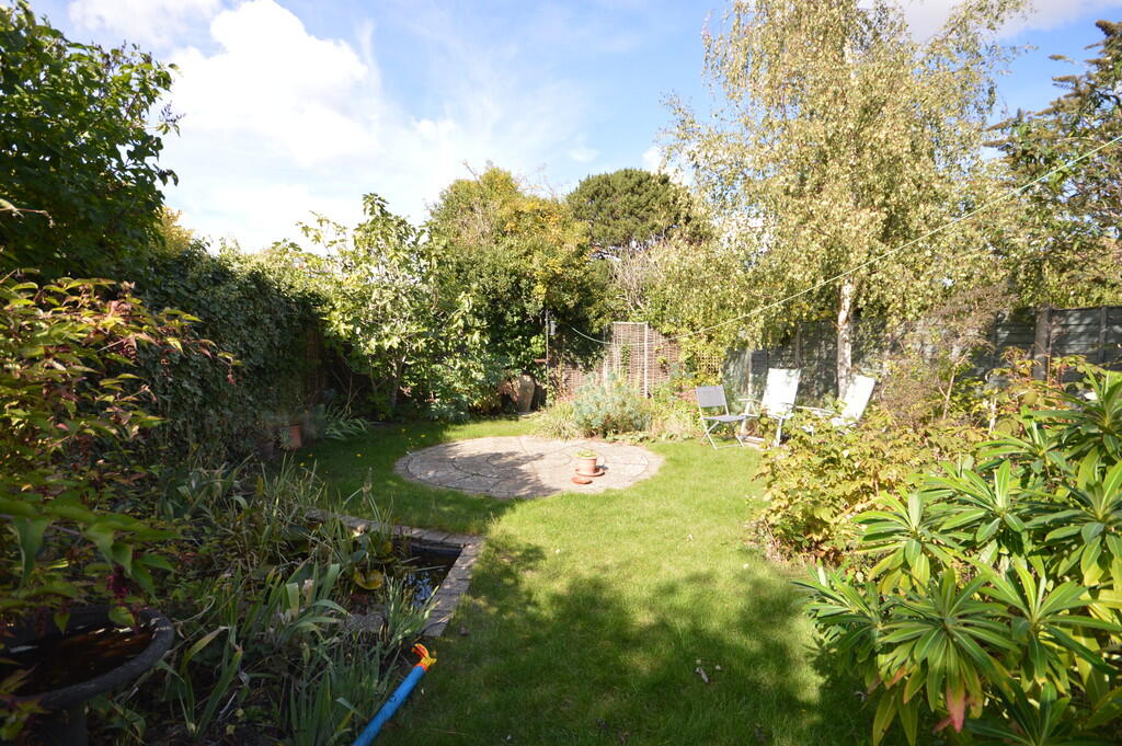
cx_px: 561
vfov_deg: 77.2
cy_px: 373
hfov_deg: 100.4
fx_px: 467
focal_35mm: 15
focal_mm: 10
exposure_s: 1/125
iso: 100
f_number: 5.6
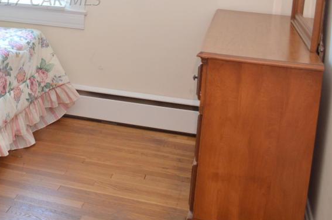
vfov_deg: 23.5
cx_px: 34
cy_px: -1
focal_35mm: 55
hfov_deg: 34.3
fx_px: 507
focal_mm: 18
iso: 400
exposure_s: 1/60
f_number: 3.5
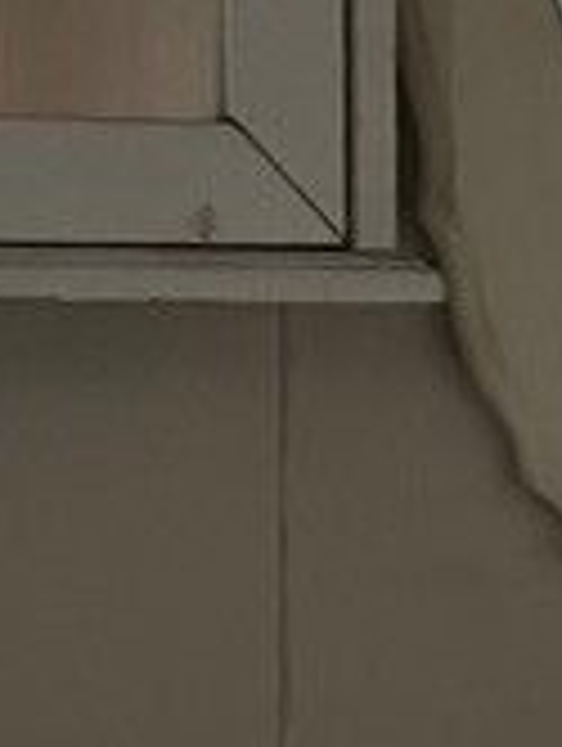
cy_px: 464
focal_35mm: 160
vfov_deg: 12.3
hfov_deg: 9.1
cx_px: 791
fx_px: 3455
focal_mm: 5.7
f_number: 1.5
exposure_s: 1/29
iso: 1000
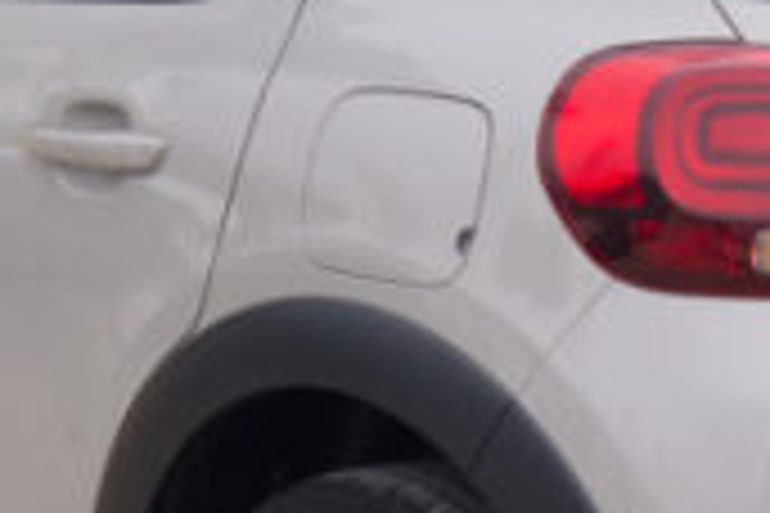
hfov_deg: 10.7
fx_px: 4106
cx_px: 432
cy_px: 245
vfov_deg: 7.2
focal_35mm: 192
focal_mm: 21.5
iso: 160
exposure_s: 1/160
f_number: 9
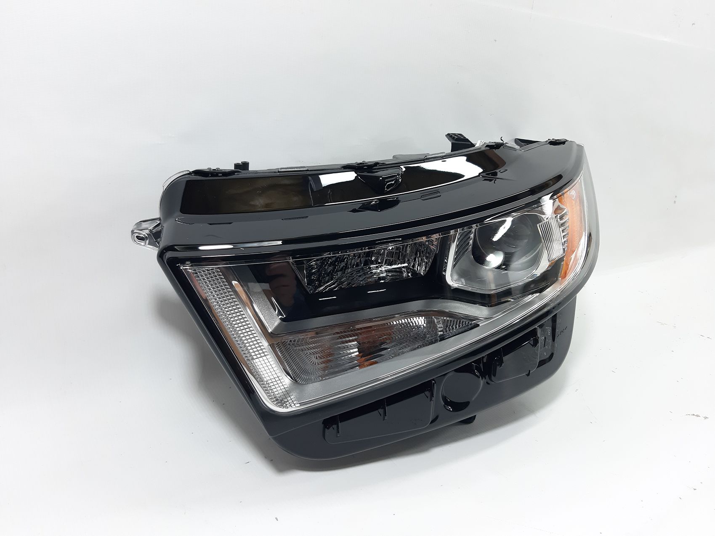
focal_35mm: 27
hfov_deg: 65.3
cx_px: 358
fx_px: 558
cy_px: 268
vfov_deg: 51.3
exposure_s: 1/50
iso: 80
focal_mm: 3.93
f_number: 1.7
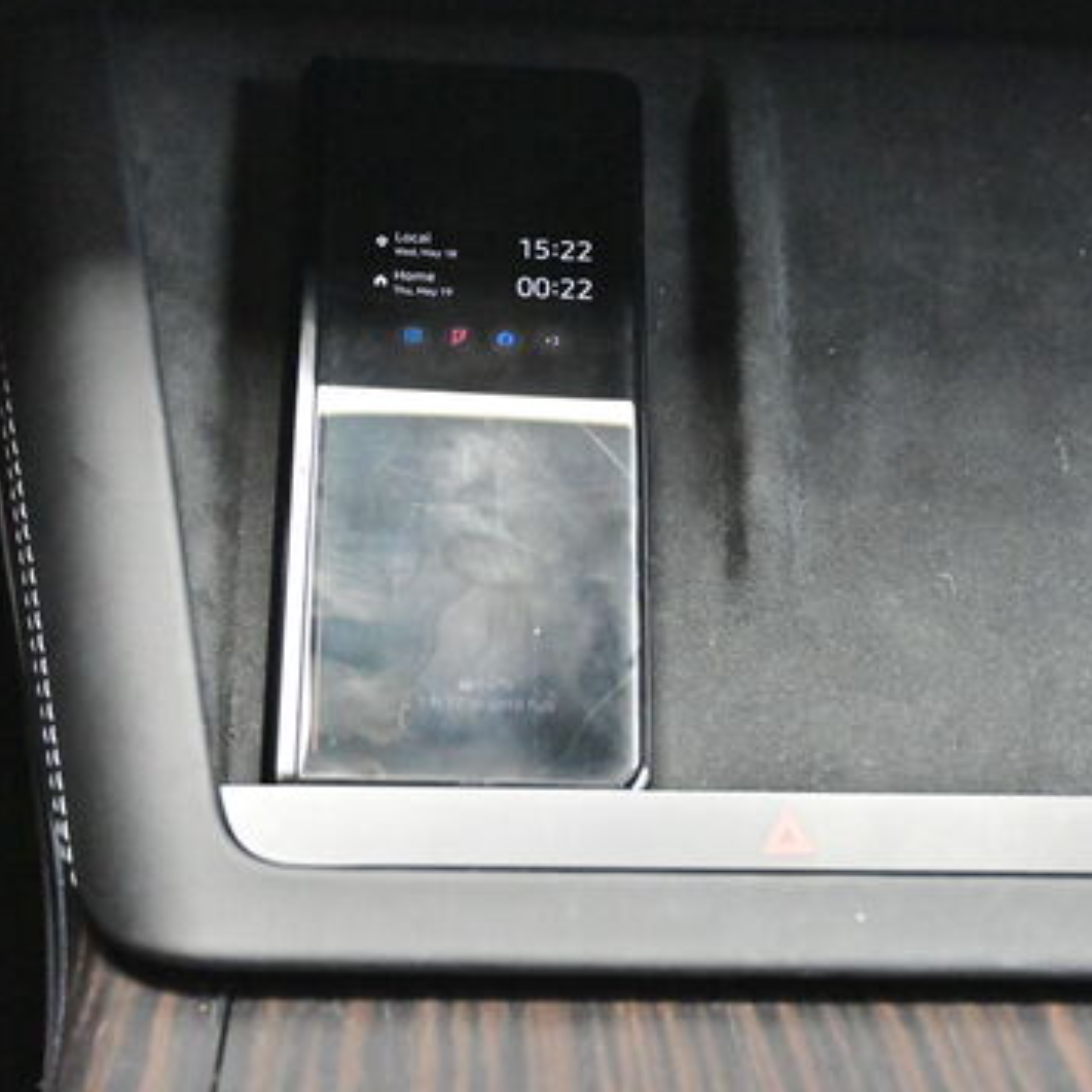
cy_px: 492
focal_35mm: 82
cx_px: 666
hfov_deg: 21.2
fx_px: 2917
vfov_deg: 21.2
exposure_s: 1/60
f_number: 5.3
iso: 8000
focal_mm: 37
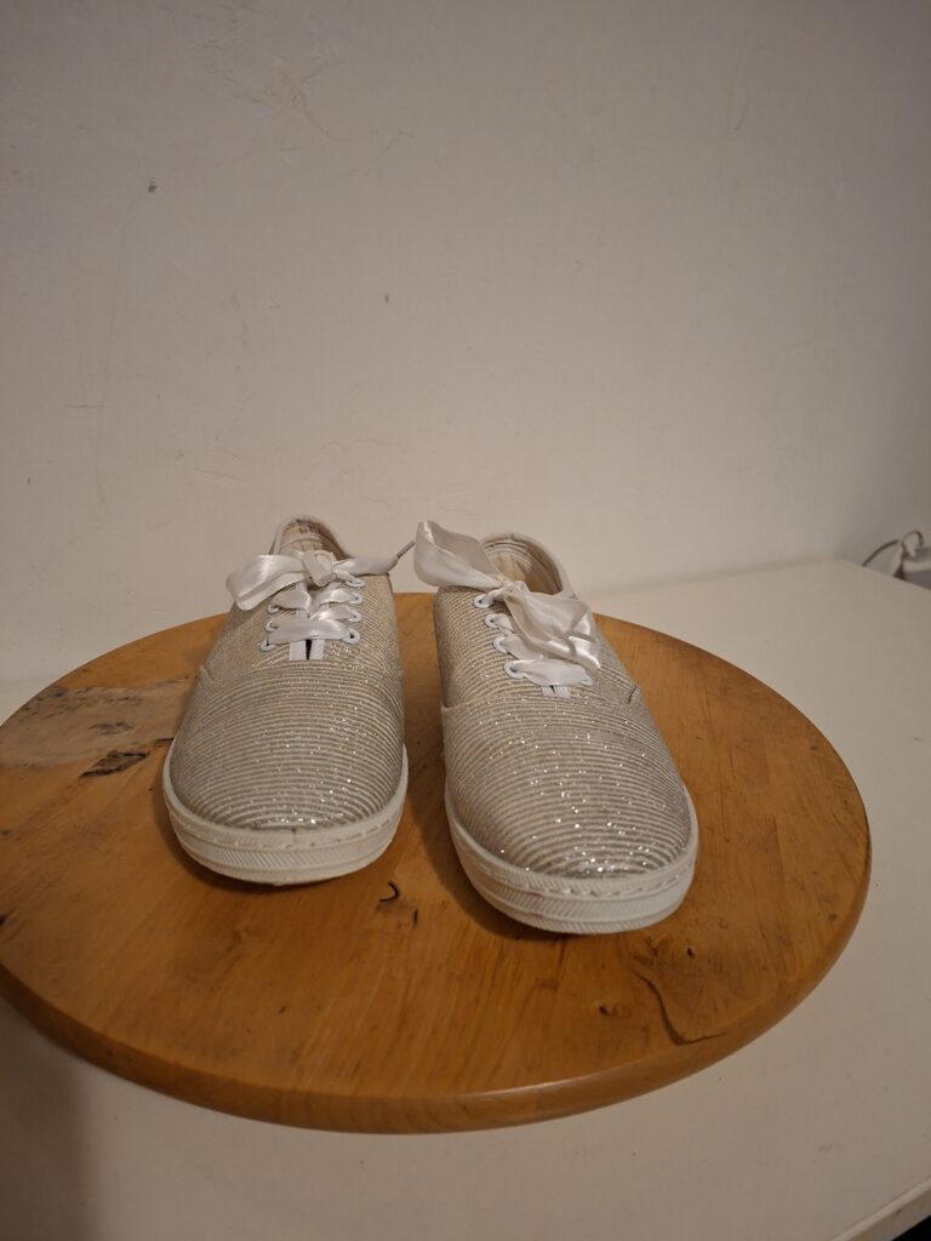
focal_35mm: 23
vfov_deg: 73.9
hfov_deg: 58.9
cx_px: 466
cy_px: 620
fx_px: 825
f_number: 1.8
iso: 640
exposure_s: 1/24
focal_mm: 5.54
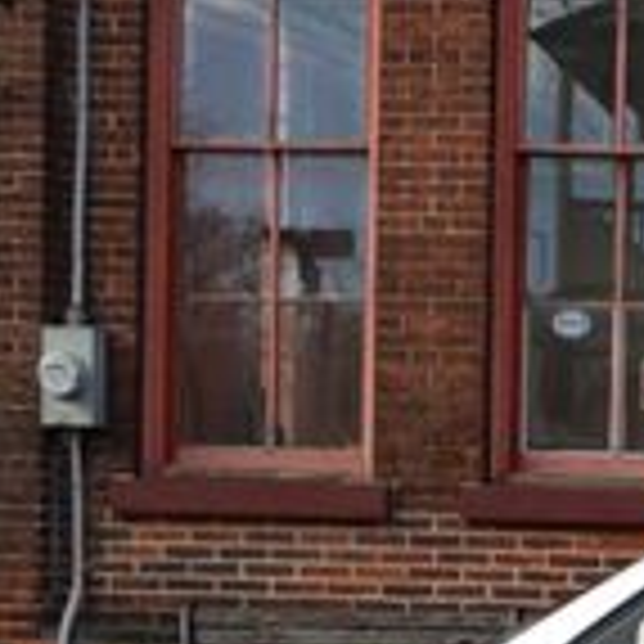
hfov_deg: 12.9
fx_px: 2631
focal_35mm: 125
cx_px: 1072
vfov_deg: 13.6
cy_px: 730
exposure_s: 1/200
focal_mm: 22
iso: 200
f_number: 7.1
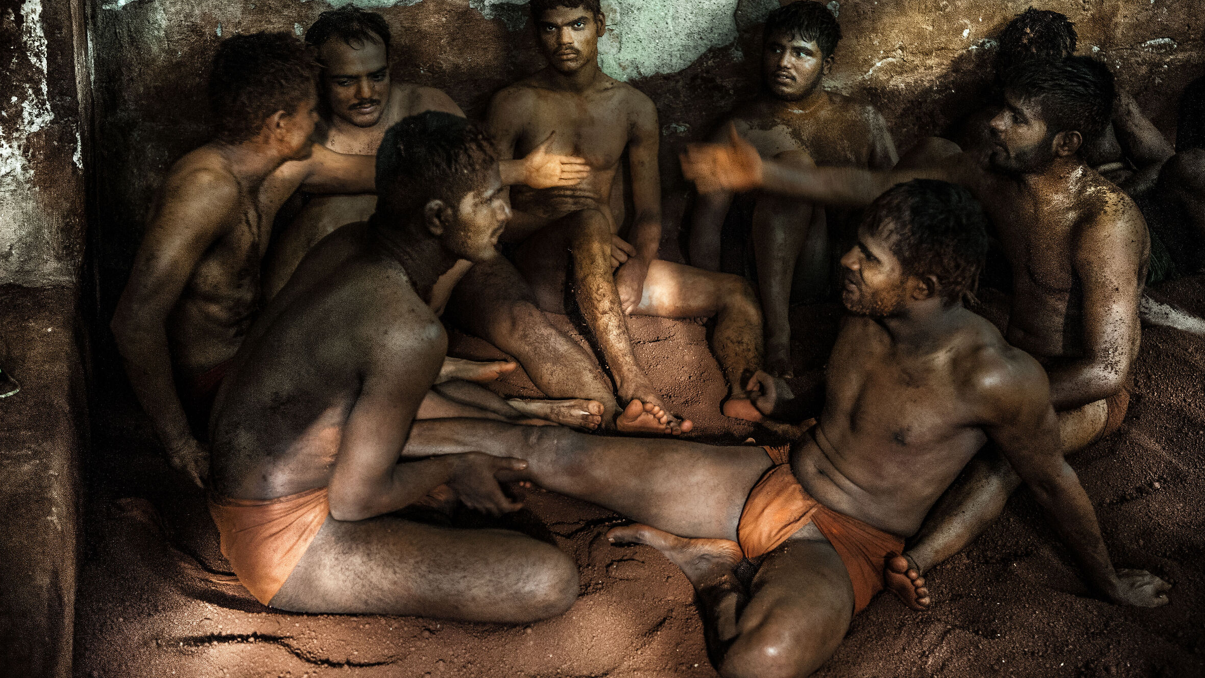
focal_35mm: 53
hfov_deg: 39.2
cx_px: 607
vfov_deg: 22.6
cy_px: 283
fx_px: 1693
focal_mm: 50
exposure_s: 1/60
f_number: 2.8
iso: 5000
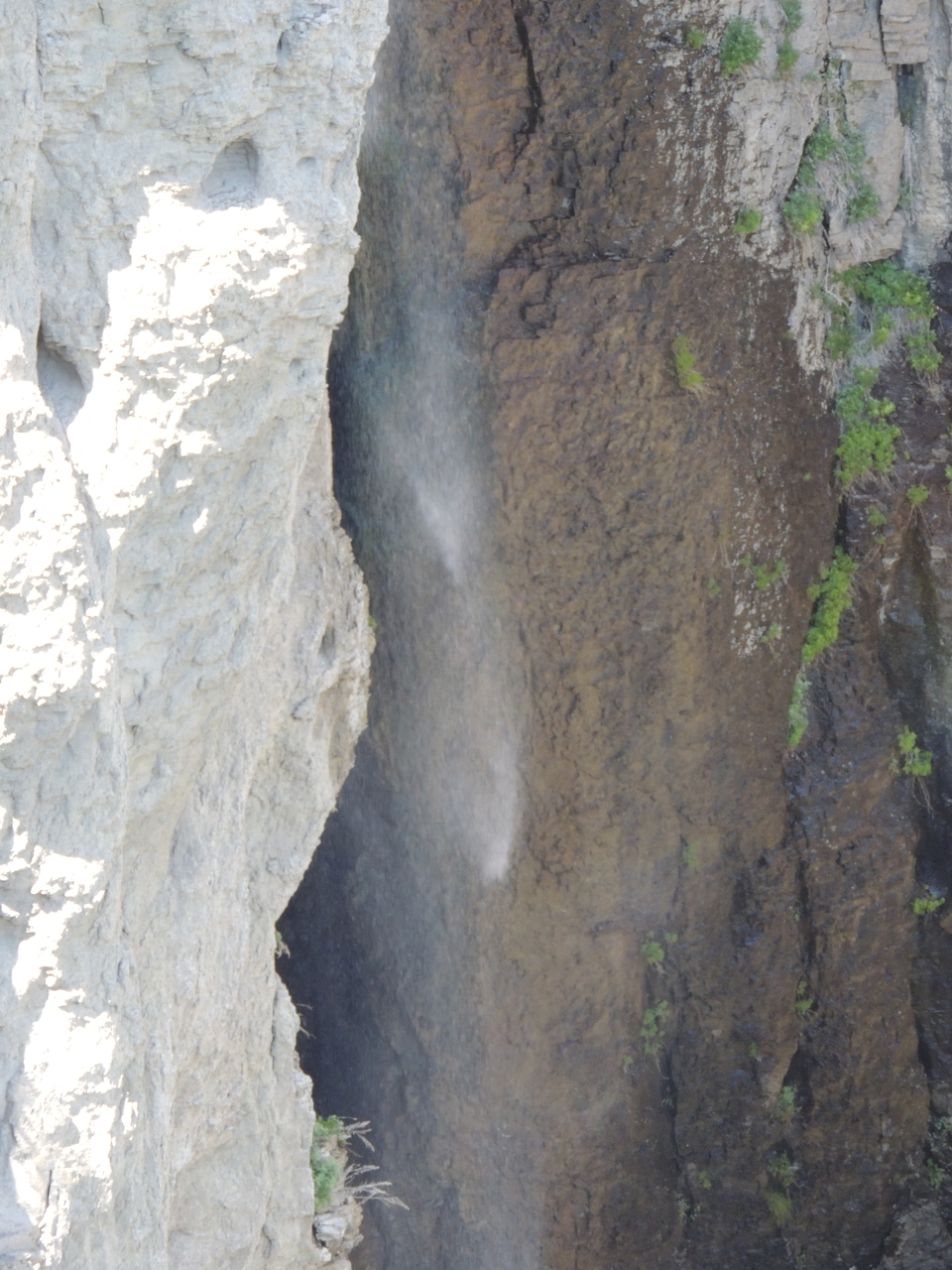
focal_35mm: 250
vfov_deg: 7.9
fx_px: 9167
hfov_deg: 5.9
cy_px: 635
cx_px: 476
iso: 400
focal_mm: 44.5
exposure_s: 1/160
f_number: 4.7
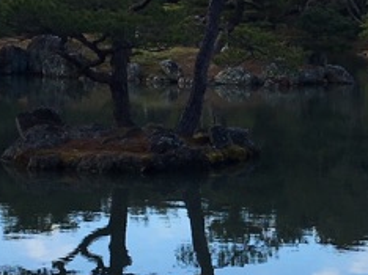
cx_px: 304
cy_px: 115
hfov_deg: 15.4
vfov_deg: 11.6
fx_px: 1349
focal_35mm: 127
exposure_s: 1/801
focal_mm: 4.15
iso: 25
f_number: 2.2
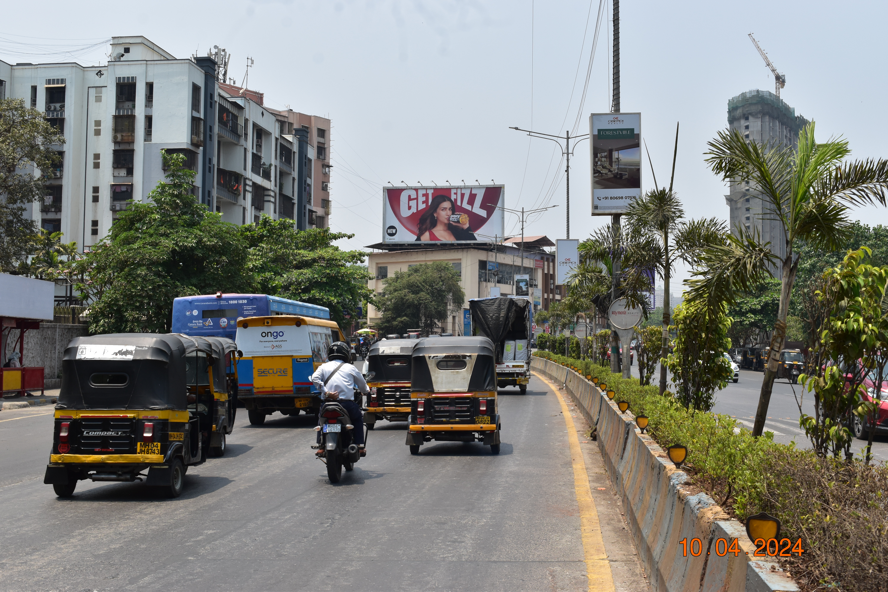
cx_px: 444
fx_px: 1147
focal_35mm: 46
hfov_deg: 42.3
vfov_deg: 28.9
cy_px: 296
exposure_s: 1/500
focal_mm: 31
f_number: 11
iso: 400
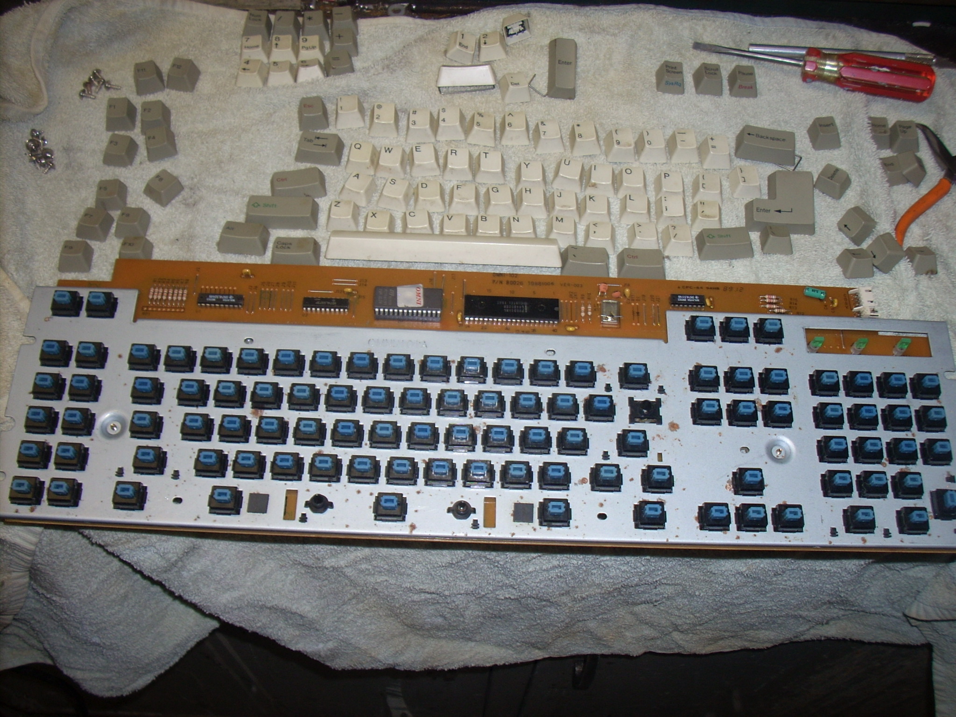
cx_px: 478
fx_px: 1022
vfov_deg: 38.7
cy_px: 358
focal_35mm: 37
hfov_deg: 50.1
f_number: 2.8
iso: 64
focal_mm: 6.2
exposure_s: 1/30
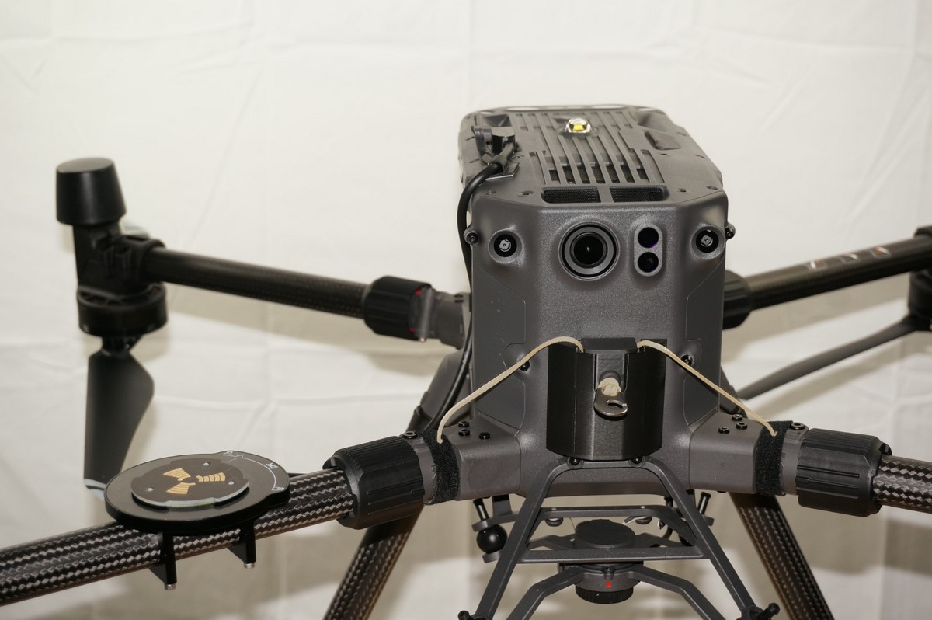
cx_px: 466
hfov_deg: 31.9
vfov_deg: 21.5
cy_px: 310
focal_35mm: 63
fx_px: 1630
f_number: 5.6
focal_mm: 42
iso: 500
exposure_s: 1/160
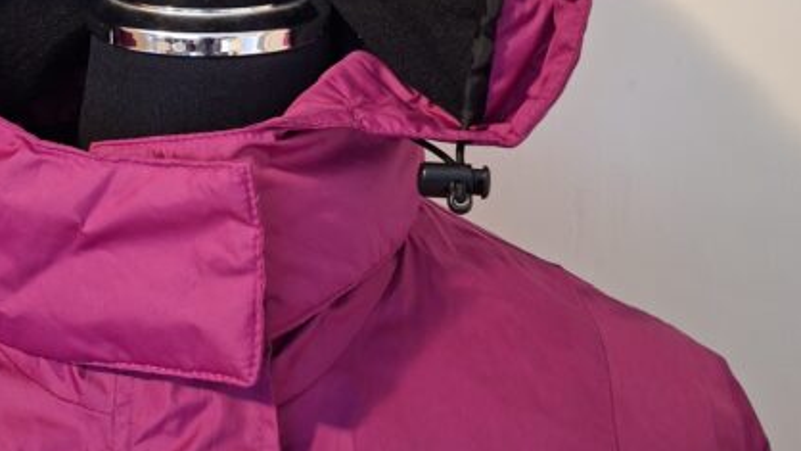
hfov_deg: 42.2
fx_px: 1019
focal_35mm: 48
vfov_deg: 24.2
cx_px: 249
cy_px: 38
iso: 1000
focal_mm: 5.54
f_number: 1.8
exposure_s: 1/20
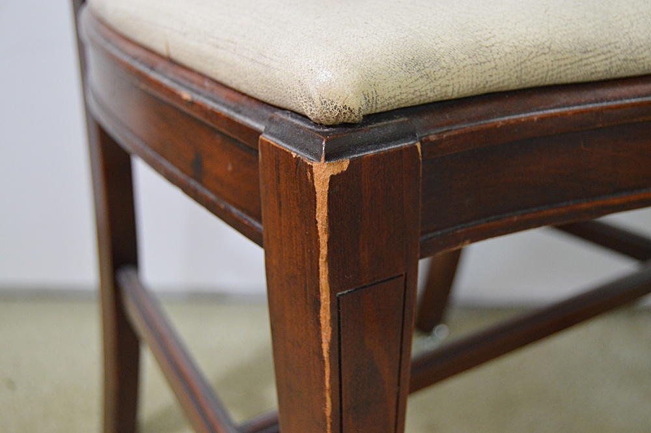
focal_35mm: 48
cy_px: 216
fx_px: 867
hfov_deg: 41.1
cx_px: 326
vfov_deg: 28.0
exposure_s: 1/60
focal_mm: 32
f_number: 4.5
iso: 1600
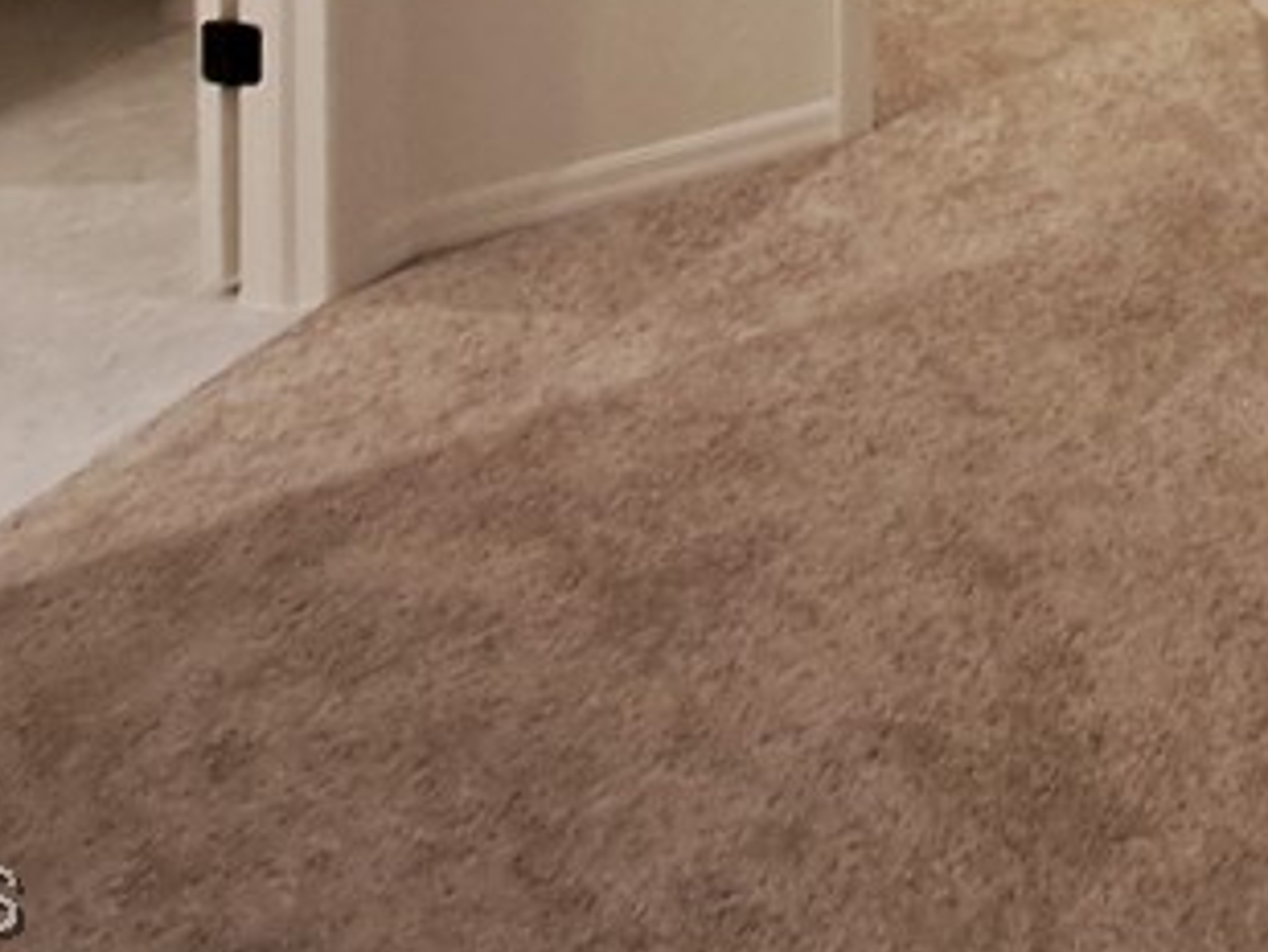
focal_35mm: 53
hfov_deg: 28.3
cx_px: 1732
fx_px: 1942
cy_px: -583
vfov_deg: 21.6
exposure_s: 1/24
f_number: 2.2
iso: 250
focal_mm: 1.64
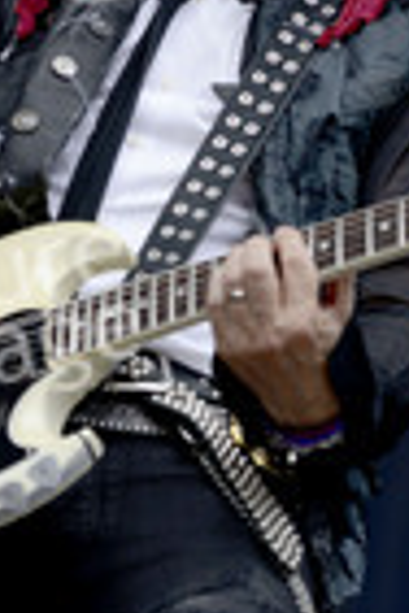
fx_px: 6049
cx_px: 392
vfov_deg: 5.8
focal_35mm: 355
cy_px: 117
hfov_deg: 3.9
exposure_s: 1/800
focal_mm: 125
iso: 320
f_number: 5
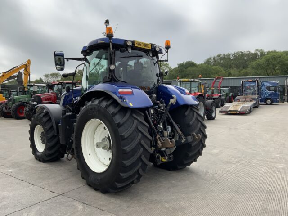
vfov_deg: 48.2
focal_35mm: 29
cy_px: 108
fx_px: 241
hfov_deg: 61.7
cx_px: 144
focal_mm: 3
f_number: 1.8
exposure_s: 1/1490
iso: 16
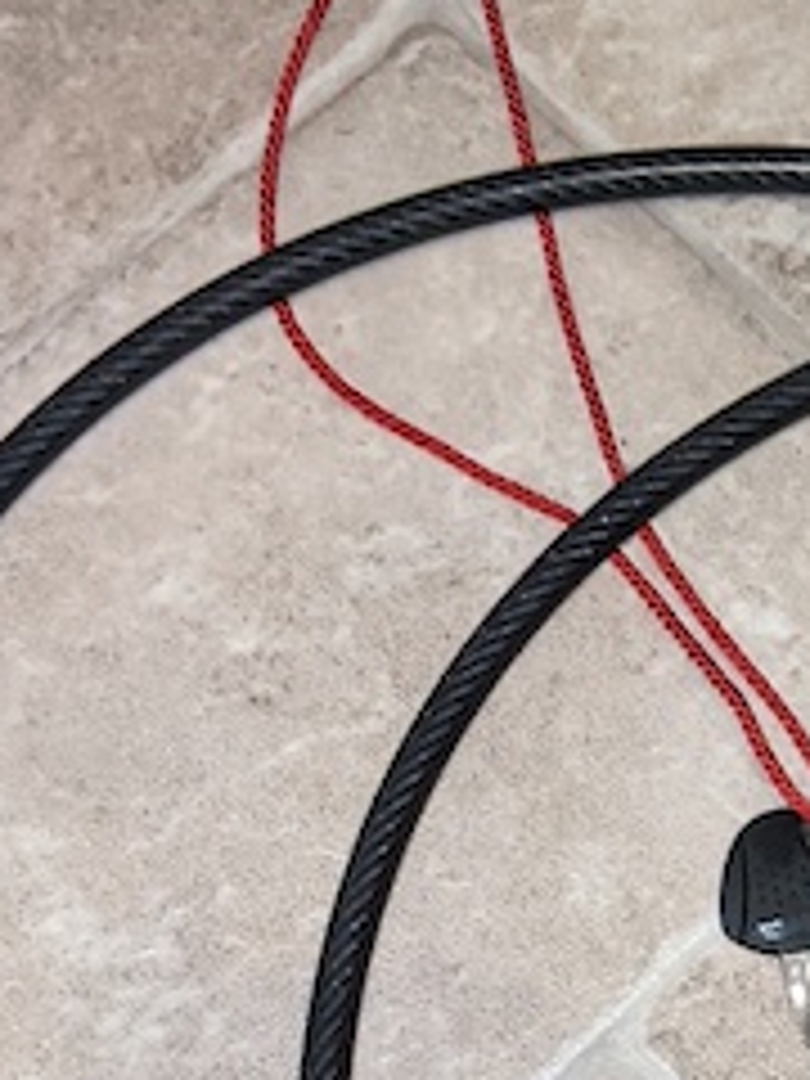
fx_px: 2808
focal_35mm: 90
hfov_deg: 16.0
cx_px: 860
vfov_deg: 20.7
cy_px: 1192
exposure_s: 1/24
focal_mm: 4.44
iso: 383
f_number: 1.8
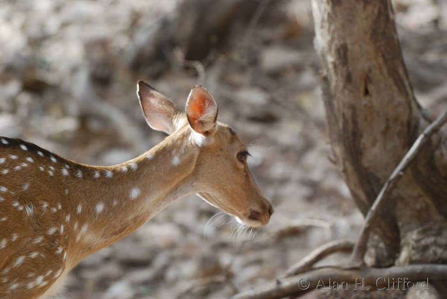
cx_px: 224
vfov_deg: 3.4
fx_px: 5033
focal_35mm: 405
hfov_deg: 5.1
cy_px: 150
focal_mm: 270
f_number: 5.3
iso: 800
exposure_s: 1/400
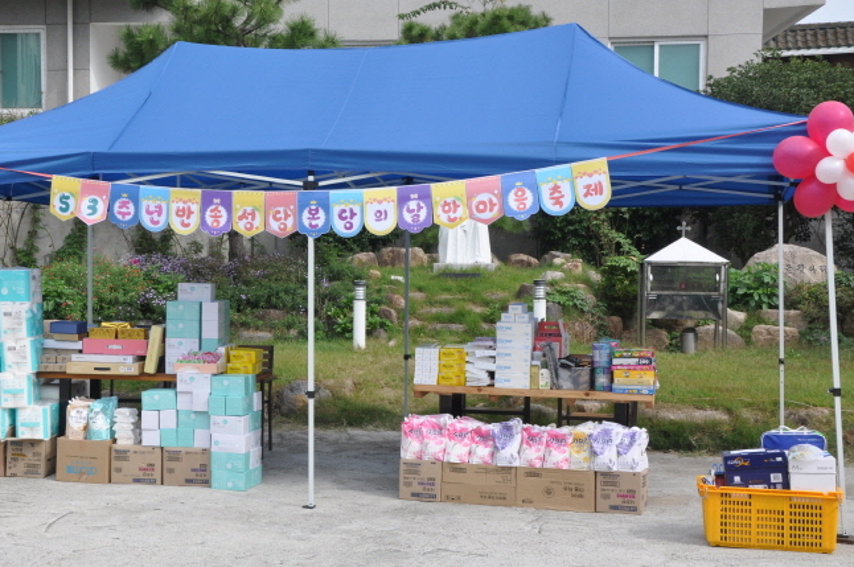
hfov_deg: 38.1
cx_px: 344
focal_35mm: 52
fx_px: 1232
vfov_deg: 25.9
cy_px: 301
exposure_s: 1/125
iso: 200
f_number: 11
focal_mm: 28
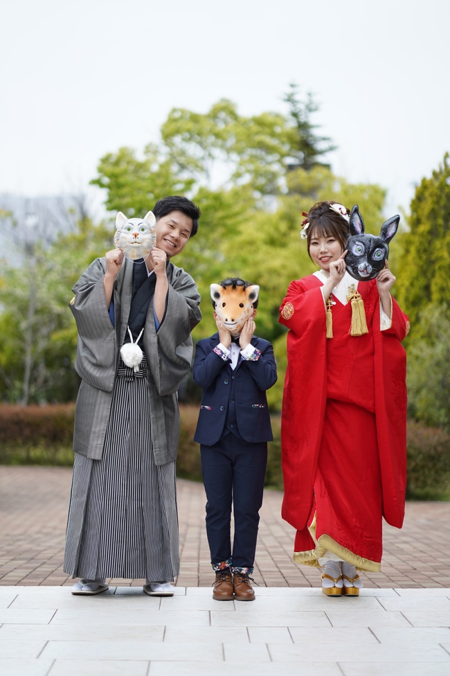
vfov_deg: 23.9
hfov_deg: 16.1
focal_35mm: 85
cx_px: 225
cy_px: 338
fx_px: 1594
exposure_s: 1/2500
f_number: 1.8
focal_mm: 85
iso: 200
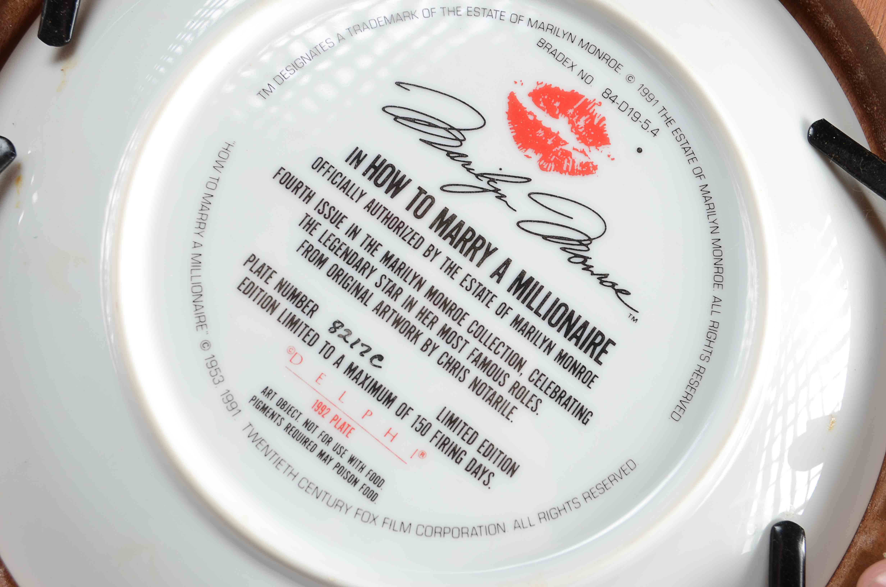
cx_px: 443
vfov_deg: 34.1
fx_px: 958
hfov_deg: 49.6
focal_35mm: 39
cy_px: 294
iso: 100
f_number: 8
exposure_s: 1/80
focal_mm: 26
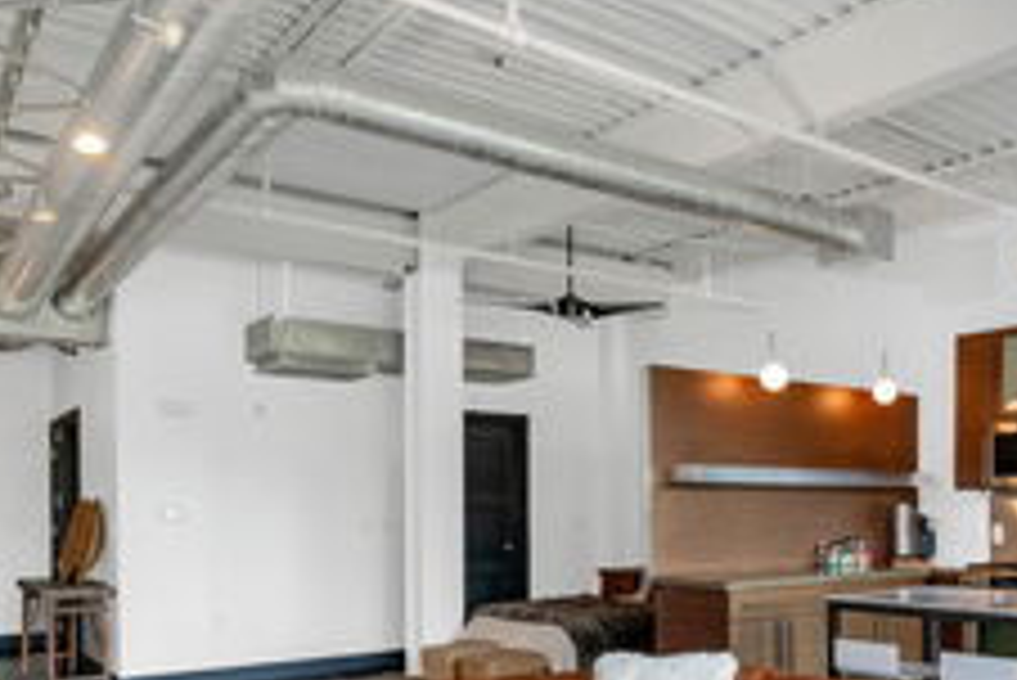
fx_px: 961
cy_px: 549
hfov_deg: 51.3
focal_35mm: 34
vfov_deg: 37.5
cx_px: 850
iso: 1000
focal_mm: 16
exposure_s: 1/125
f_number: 4
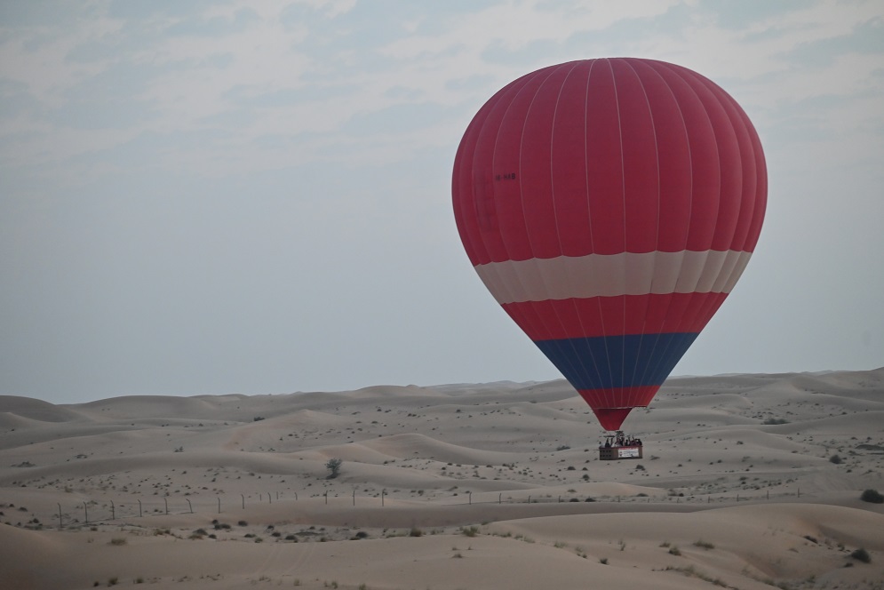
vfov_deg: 10.2
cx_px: 442
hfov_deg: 15.2
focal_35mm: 135
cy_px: 295
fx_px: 3316
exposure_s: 1/250
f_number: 4.8
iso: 2800
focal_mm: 135
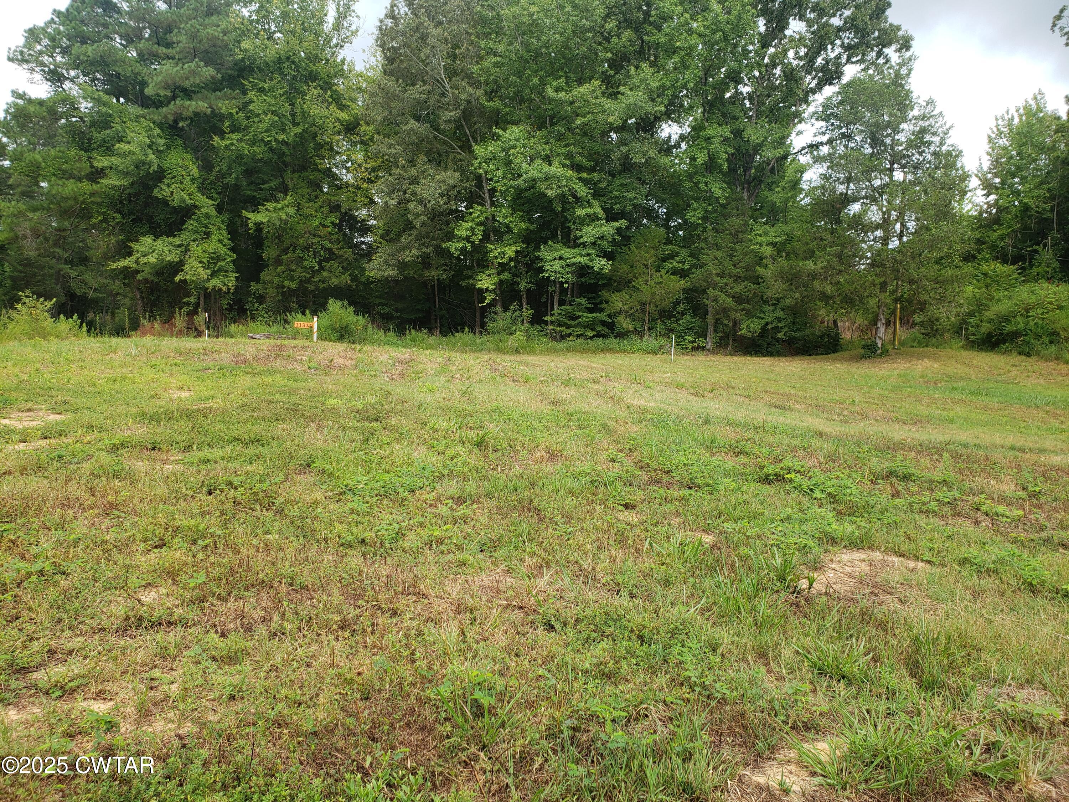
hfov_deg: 67.3
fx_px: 803
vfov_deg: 53.1
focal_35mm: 26
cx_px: 534
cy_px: 401
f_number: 2.4
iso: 50
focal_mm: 4.3
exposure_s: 1/320
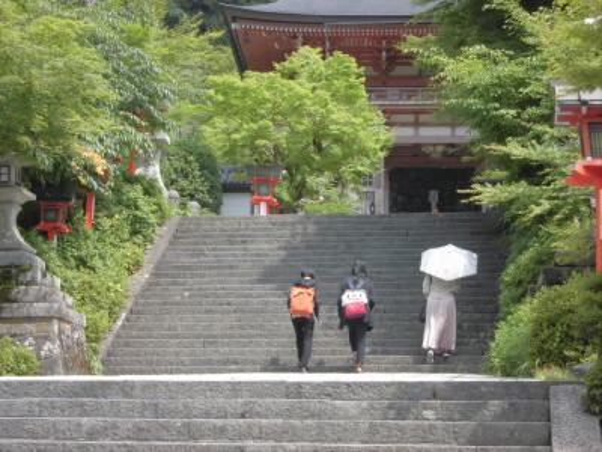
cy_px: 226
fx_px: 1635
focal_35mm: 94
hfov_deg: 20.9
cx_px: 301
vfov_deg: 15.7
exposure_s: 1/200
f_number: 4.7
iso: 100
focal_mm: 16.9
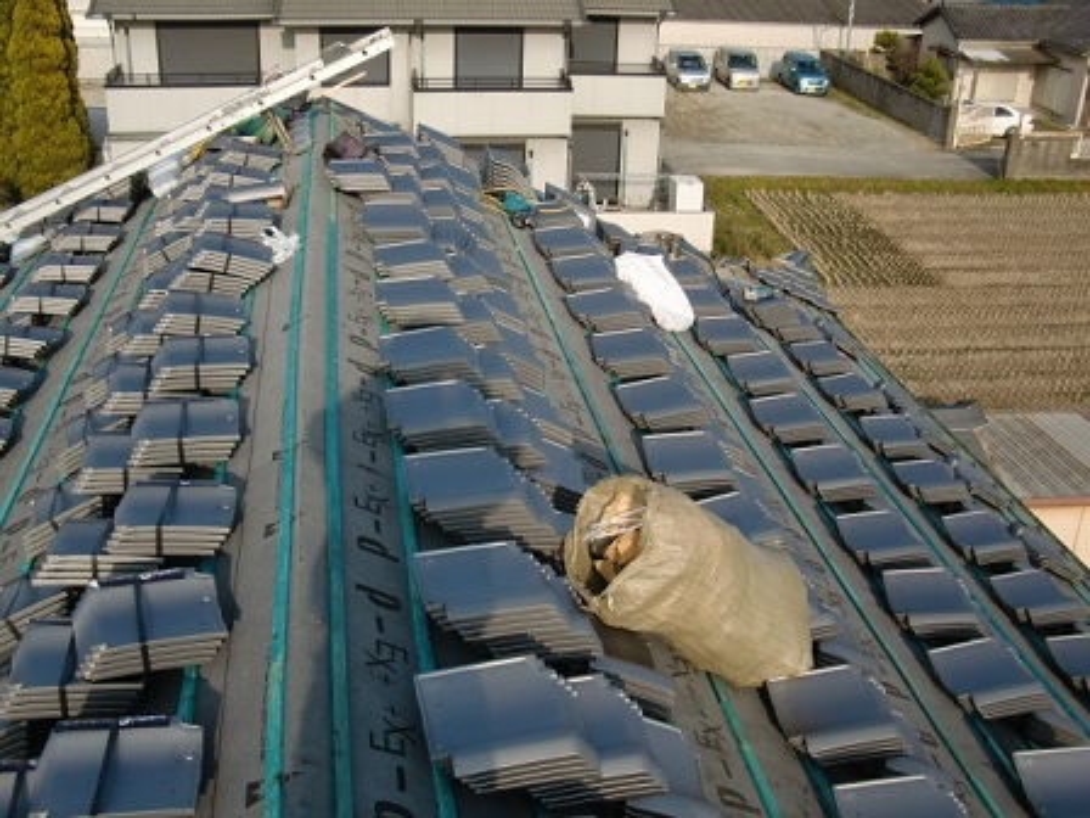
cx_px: 545
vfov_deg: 37.7
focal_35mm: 38
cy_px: 409
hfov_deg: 49.0
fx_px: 1197
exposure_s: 1/500
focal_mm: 6.66
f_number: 3.9
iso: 64
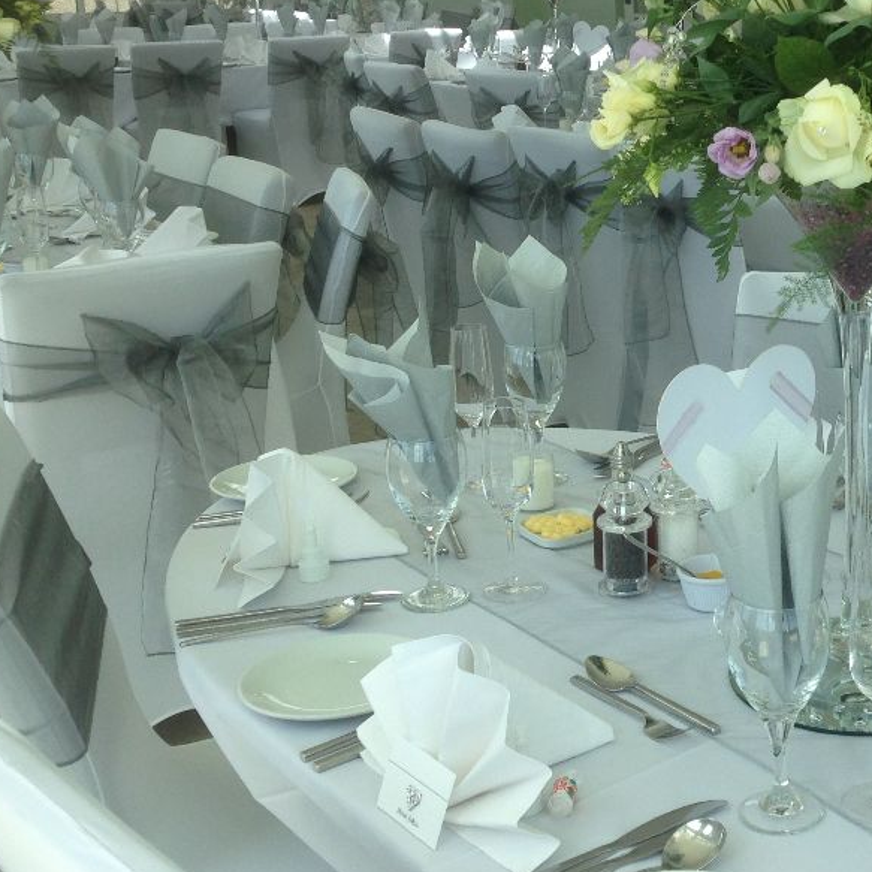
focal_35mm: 60
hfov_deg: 27.6
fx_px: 1710
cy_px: 310
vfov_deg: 28.5
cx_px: 781
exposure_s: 1/507
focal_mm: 4.12
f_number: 2.4
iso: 50
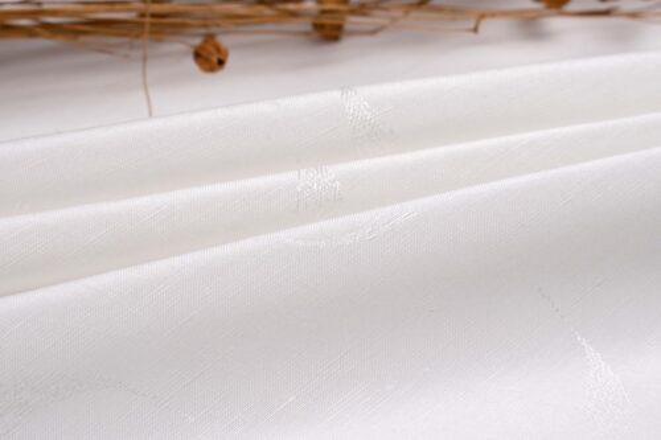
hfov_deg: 18.3
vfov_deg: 12.2
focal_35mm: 112
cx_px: 330
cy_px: 220
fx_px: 2056
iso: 125
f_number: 16
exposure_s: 1/125
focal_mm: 75
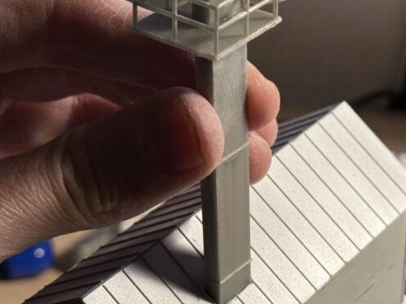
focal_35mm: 100
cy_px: 152
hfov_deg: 19.6
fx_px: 1173
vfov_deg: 14.8
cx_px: 223
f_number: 1.78
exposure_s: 1/50
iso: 100
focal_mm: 6.76
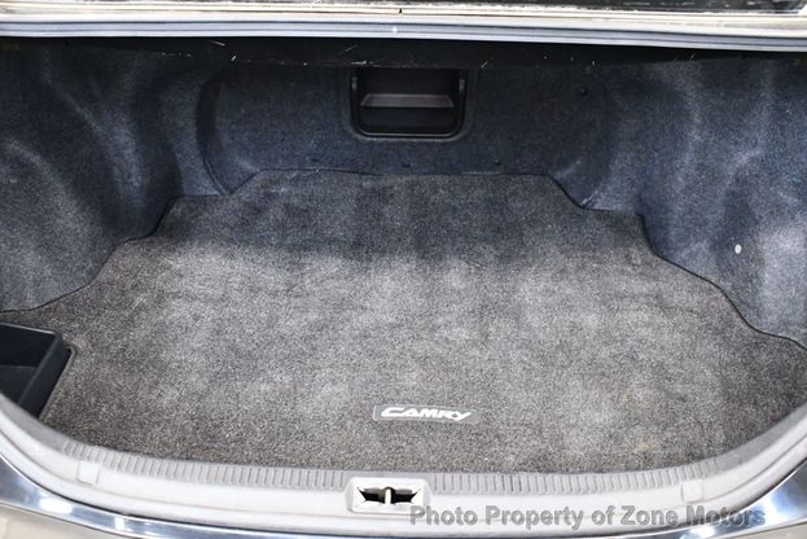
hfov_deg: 51.9
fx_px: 830
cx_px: 395
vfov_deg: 36.0
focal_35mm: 37
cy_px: 264
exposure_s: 1/60
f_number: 3.5
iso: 7200
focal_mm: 18
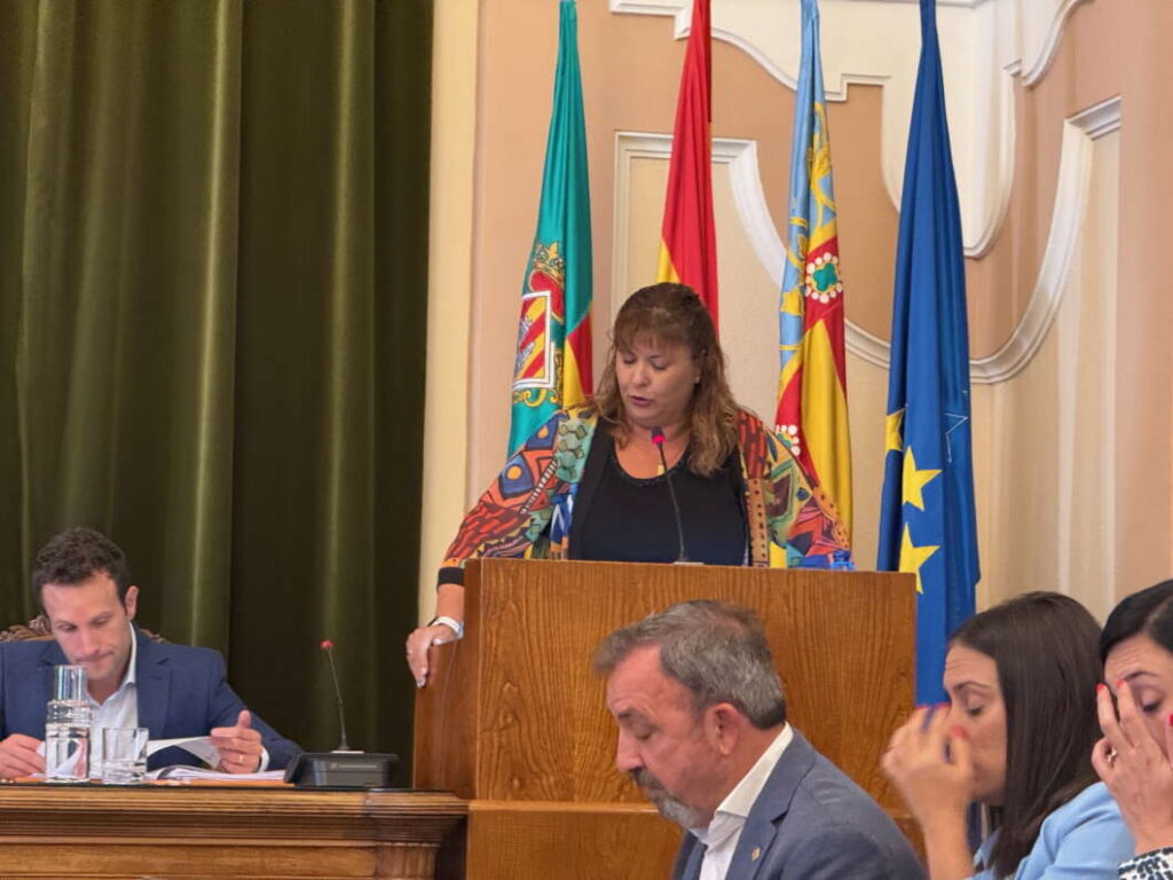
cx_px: 586
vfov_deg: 12.3
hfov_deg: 16.4
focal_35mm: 120
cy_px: 440
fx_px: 4066
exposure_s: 1/50
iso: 800
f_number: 2.8
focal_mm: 15.66
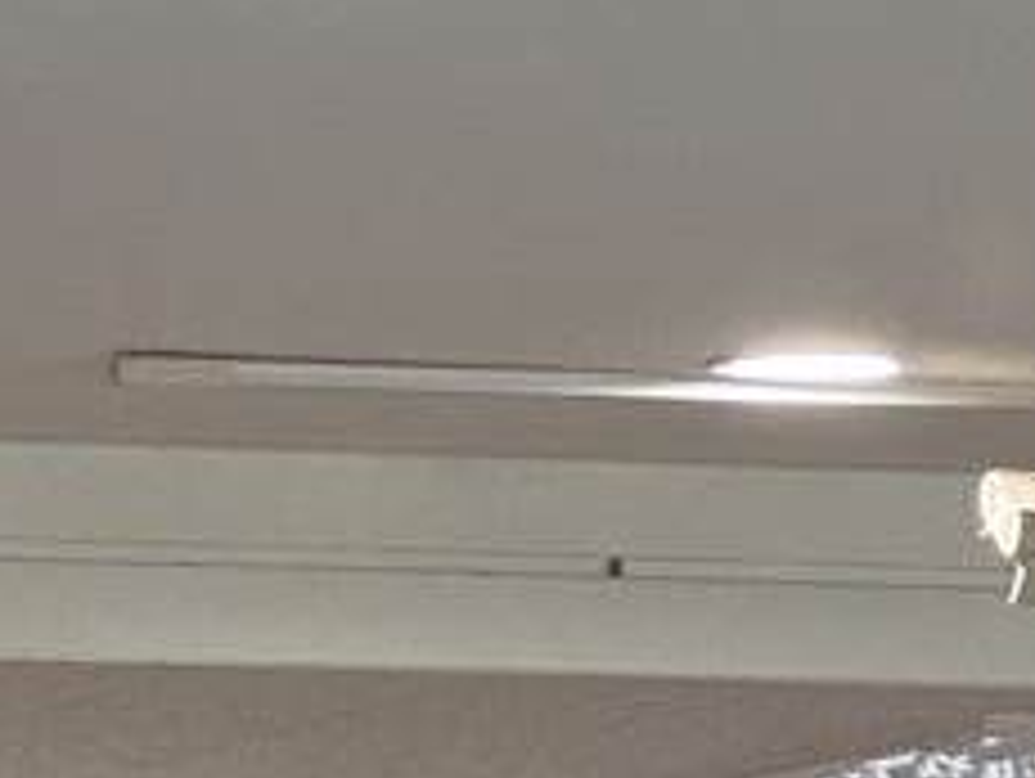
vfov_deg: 3.5
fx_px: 12810
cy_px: 1358
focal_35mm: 428
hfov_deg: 4.6
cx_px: 670
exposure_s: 1/120
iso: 320
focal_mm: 9
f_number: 2.8
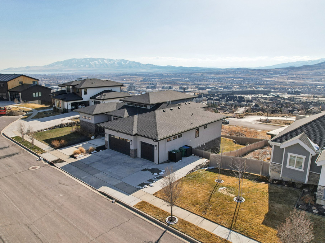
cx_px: 160
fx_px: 225
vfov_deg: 56.8
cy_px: 121
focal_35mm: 24
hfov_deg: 71.6
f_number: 2.8
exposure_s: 1/120
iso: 100
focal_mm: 8.4
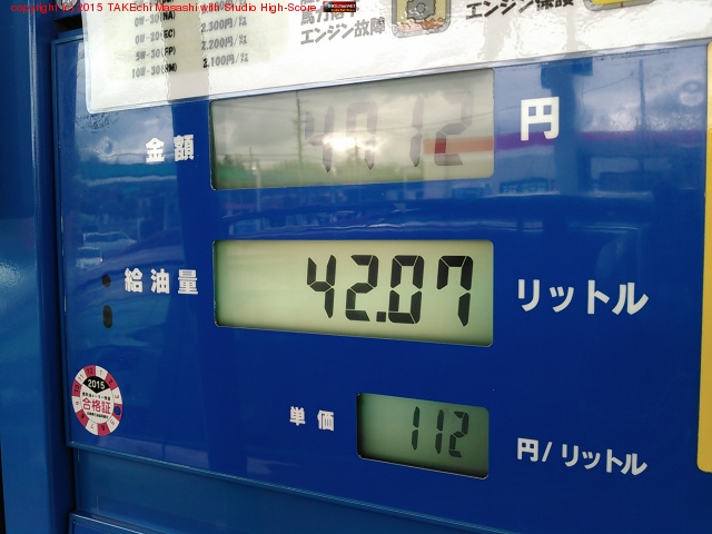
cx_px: 356
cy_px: 267
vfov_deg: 46.8
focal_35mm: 30
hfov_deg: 60.0
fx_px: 617
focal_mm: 4
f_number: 2.4
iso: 100
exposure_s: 1/71.9
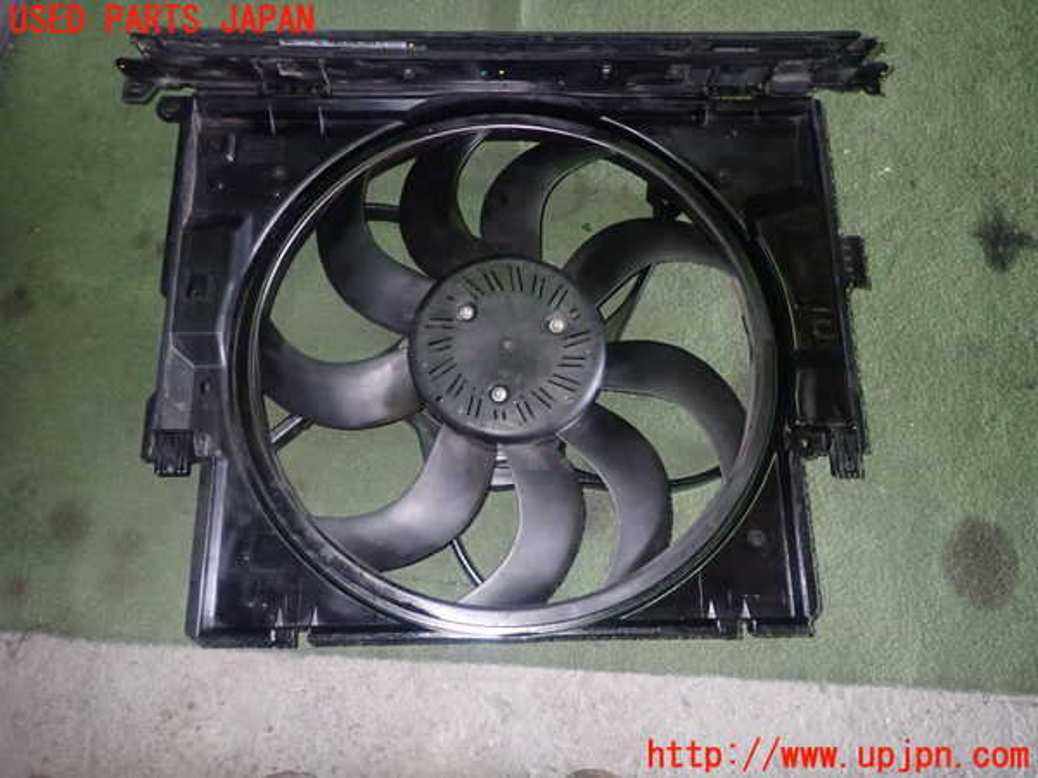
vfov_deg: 54.9
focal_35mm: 25
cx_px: 519
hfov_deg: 69.4
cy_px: 389
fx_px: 750
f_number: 5.6
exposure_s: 1/30
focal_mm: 4.5
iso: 800
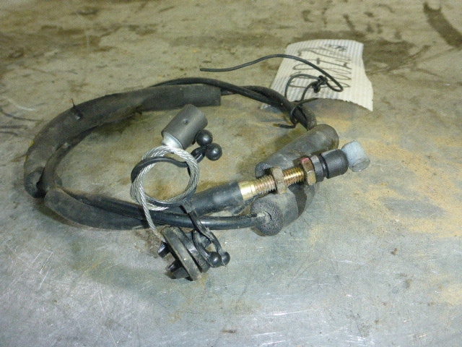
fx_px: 414
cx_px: 231
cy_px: 174
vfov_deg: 45.4
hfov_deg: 58.4
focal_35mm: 31
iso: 640
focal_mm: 5.5
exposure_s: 1/60
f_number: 3.5
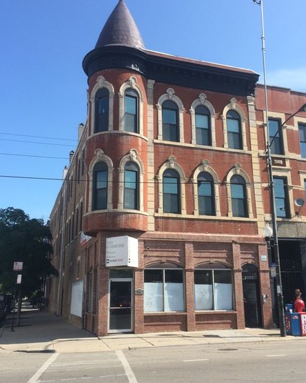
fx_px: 385
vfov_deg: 52.8
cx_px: 163
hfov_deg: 43.3
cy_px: 194
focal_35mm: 34
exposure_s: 1/1368
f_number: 2.2
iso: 32
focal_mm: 4.15
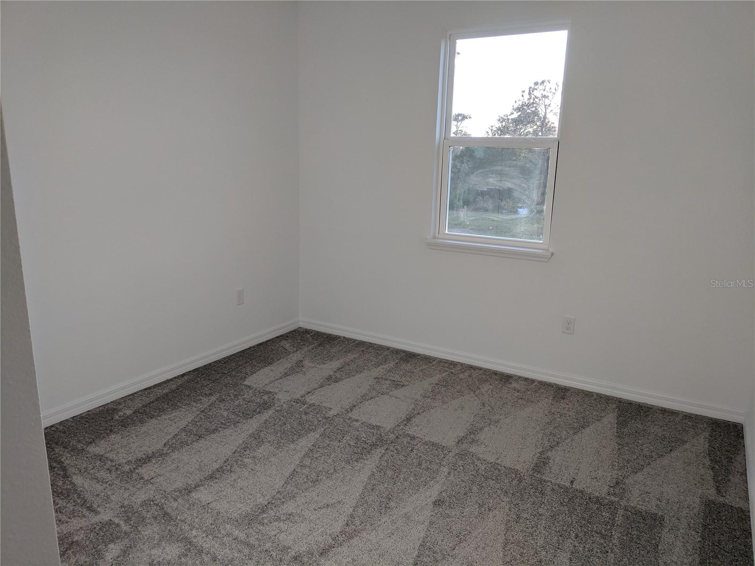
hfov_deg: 67.3
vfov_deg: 53.1
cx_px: 378
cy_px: 283
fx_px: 567
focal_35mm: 26
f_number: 2
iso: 61
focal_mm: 4.67
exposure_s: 1/228
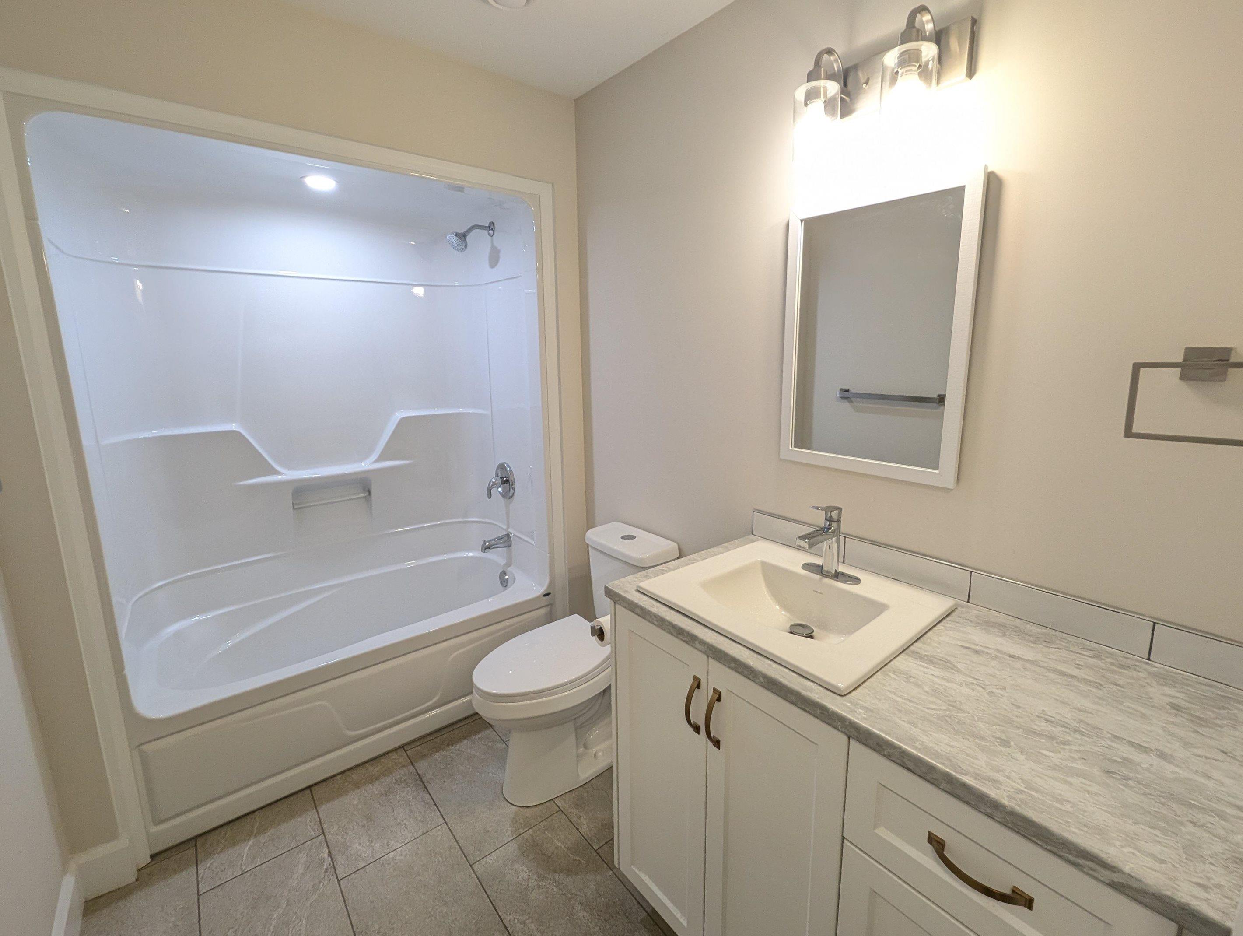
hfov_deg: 101.9
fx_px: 503
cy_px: 448
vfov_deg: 85.8
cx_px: 648
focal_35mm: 14
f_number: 2.2
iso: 144
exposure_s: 1/60
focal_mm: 1.95
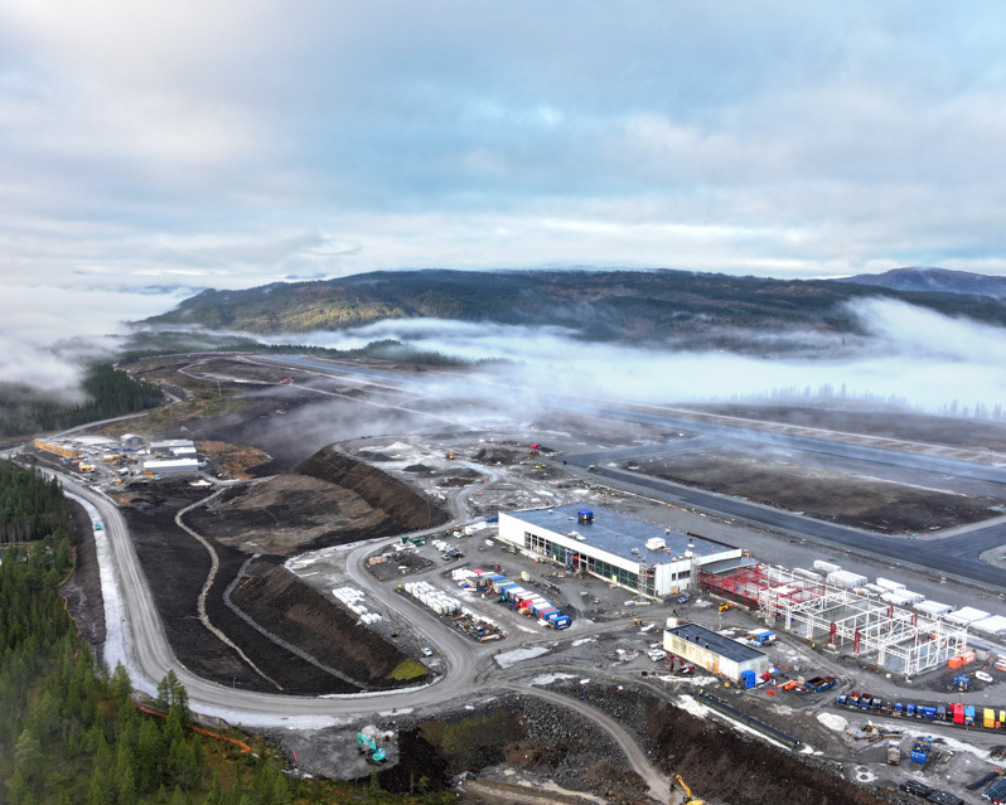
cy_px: 477
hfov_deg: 56.9
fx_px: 923
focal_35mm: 31
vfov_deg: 46.9
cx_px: 581
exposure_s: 1/200
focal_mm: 12.29
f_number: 2.8
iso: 130
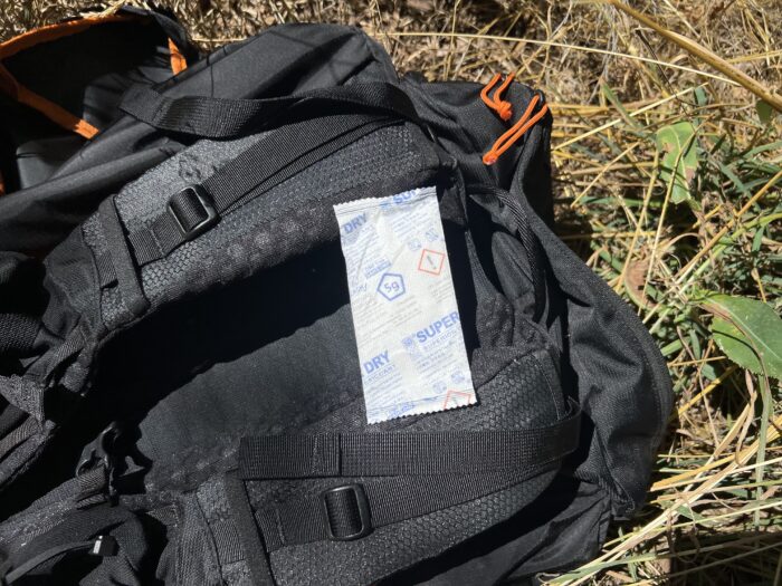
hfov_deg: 67.3
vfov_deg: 53.1
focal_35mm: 26
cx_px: 391
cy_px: 293
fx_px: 587
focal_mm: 5.7
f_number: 1.5
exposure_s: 1/9434
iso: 50
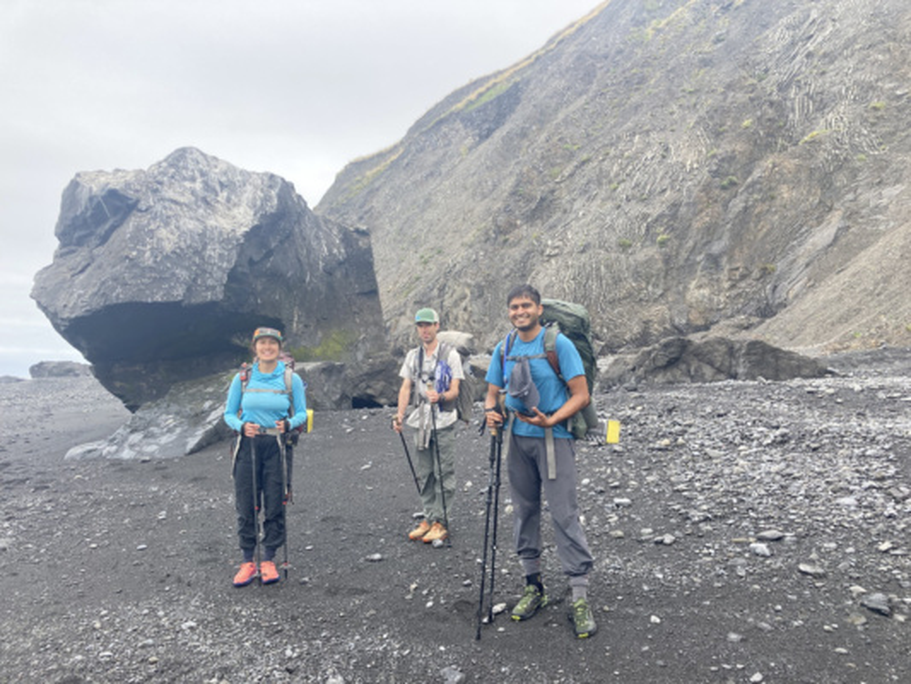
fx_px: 737
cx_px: 456
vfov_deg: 49.8
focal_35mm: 28
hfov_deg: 63.4
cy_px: 342
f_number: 1.8
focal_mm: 3.99
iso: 20
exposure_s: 1/224
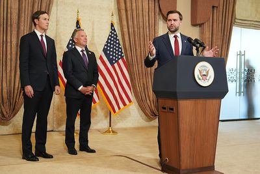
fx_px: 340
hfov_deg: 41.9
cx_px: 130
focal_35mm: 47
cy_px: 87
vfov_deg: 28.7
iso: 3200
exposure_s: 1/400
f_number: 3.2
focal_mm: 47
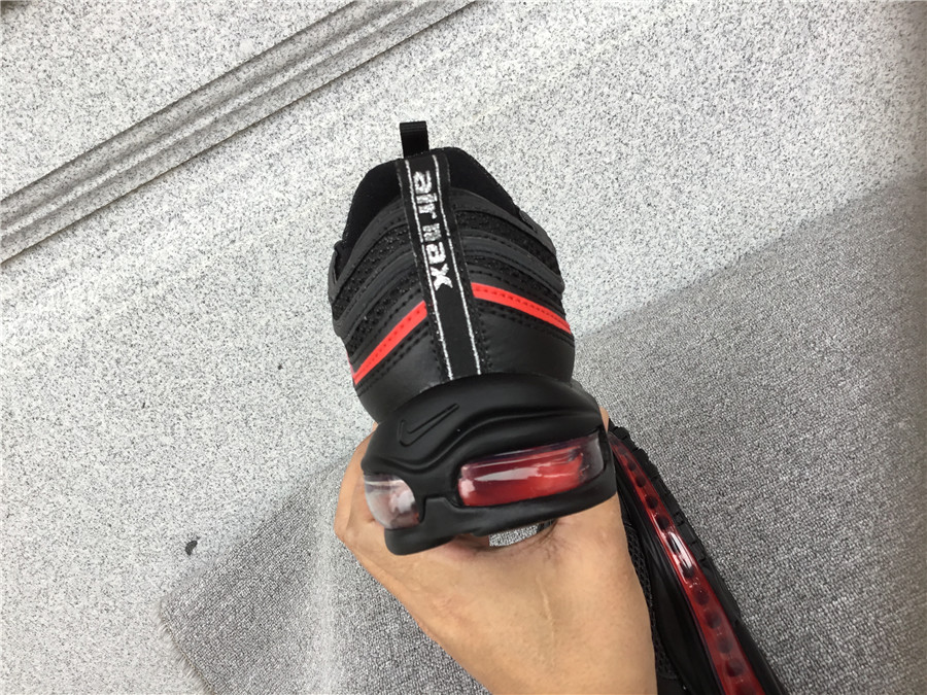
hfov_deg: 58.4
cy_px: 348
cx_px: 464
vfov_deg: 45.4
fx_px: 830
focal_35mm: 31
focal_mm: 3.3
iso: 25
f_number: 2.4
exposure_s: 1/169
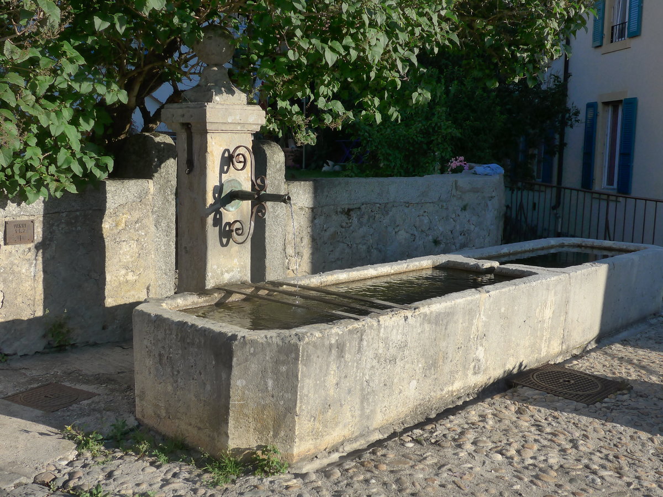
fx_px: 785
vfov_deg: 35.1
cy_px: 248
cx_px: 332
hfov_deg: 45.8
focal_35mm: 41
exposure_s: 1/800
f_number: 3.5
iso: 160
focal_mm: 8.4
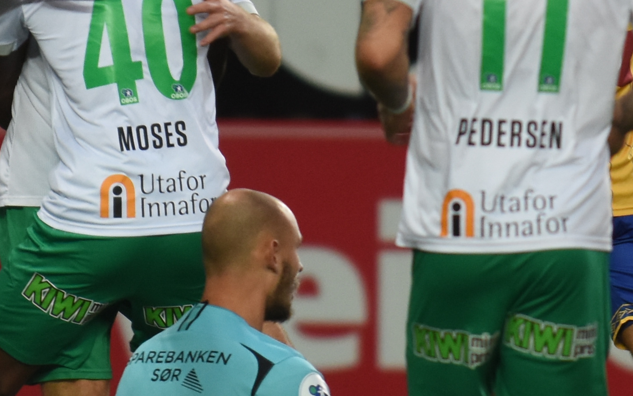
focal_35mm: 1276
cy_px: 154
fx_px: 22014
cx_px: 101
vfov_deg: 1.0
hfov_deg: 1.6
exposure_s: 1/640
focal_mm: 200
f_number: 2.8
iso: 640
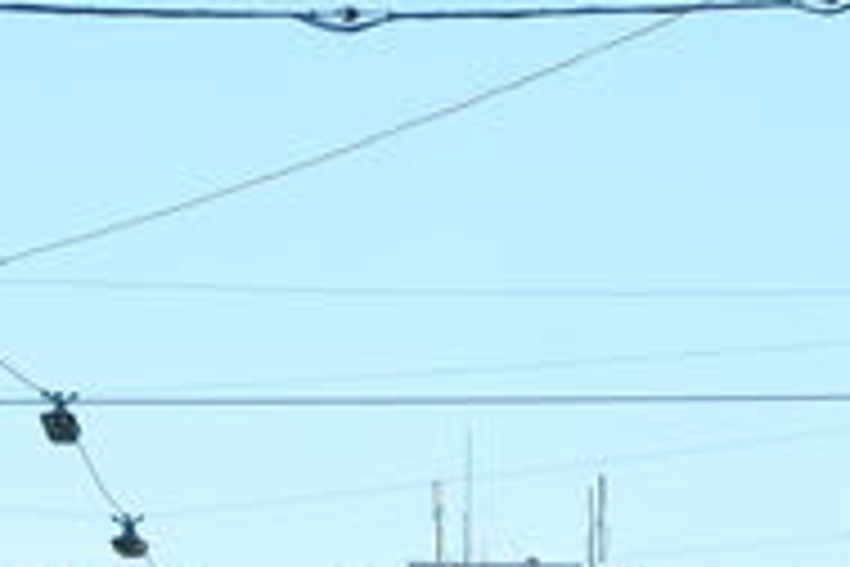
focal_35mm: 375
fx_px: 8858
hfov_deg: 5.5
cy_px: 626
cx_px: 438
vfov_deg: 3.7
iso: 1600
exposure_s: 1/640
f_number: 13
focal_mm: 105
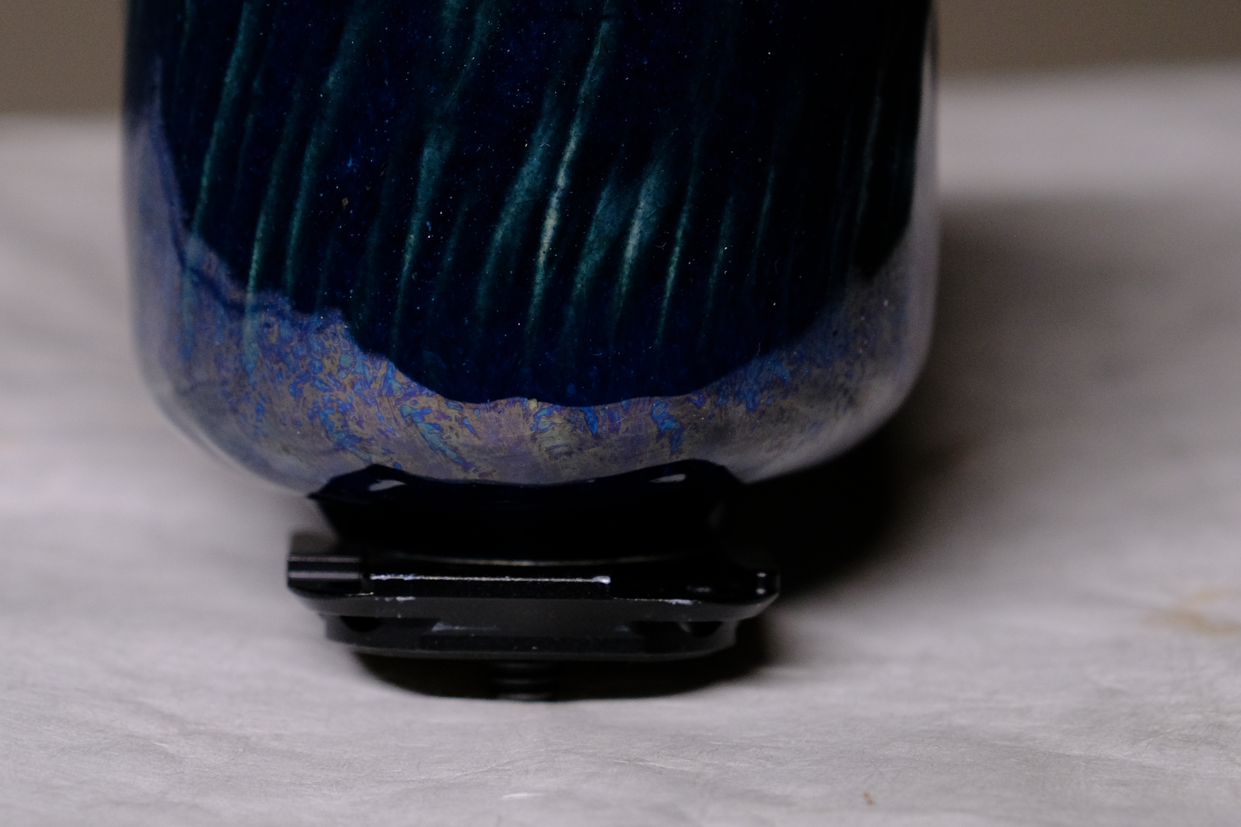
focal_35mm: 223
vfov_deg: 6.2
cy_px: 206
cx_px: 492
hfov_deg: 9.2
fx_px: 7687
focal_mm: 80
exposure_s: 1/150
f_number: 4
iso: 1000
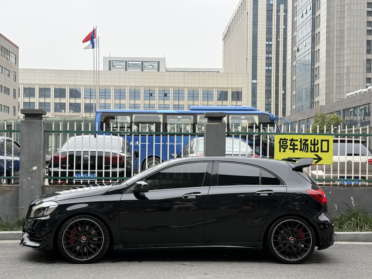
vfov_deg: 30.3
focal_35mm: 48
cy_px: 140
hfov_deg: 39.7
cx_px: 186
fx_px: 516
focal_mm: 6.76
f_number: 1.78
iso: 200
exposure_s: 1/136
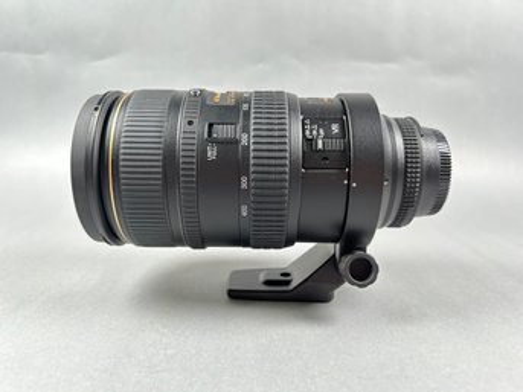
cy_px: 196
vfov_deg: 53.0
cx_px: 262
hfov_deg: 67.3
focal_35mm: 26
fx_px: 393
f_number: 1.5
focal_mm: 5.7
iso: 100
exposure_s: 1/121
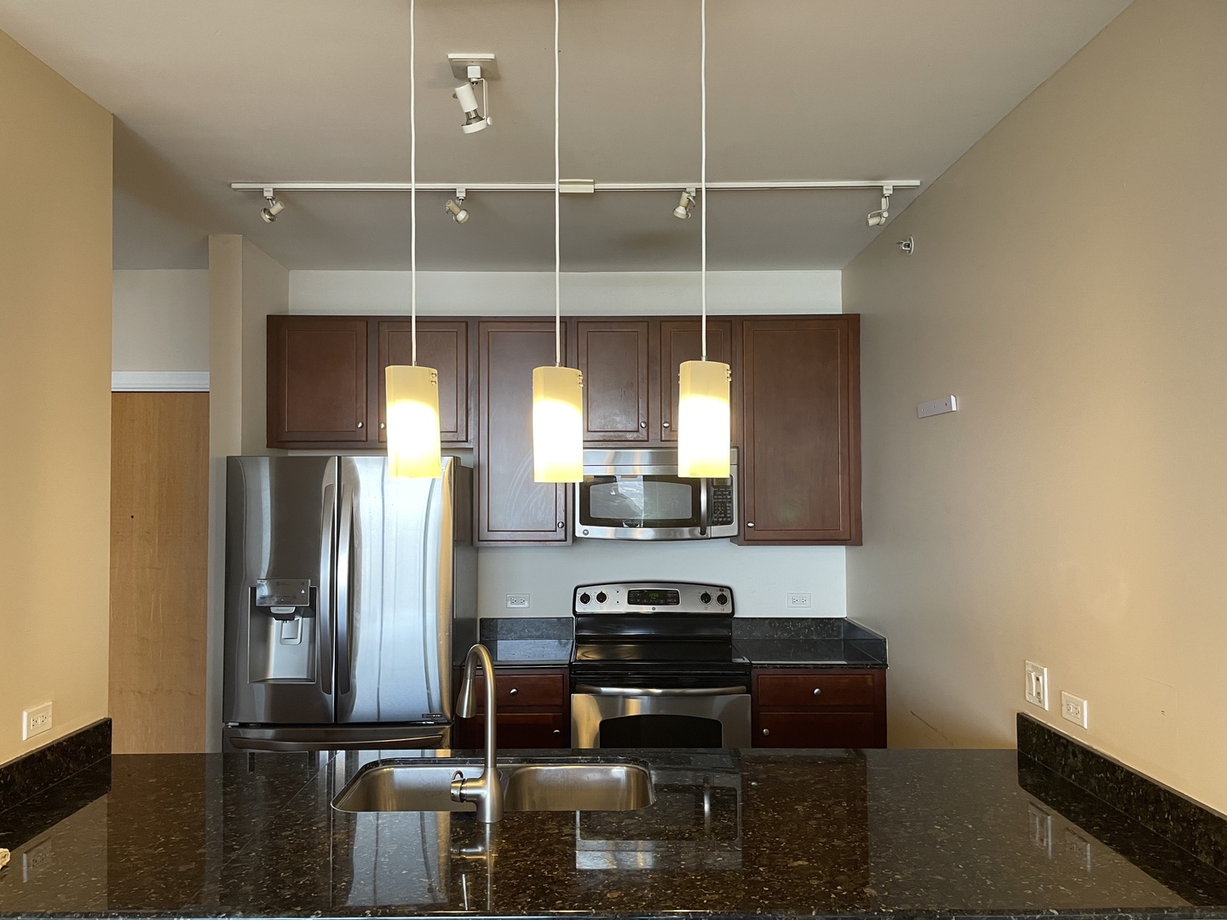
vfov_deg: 53.1
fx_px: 922
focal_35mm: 26
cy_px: 460
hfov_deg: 67.3
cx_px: 614
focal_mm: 4.2
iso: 100
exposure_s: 1/60
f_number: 1.6
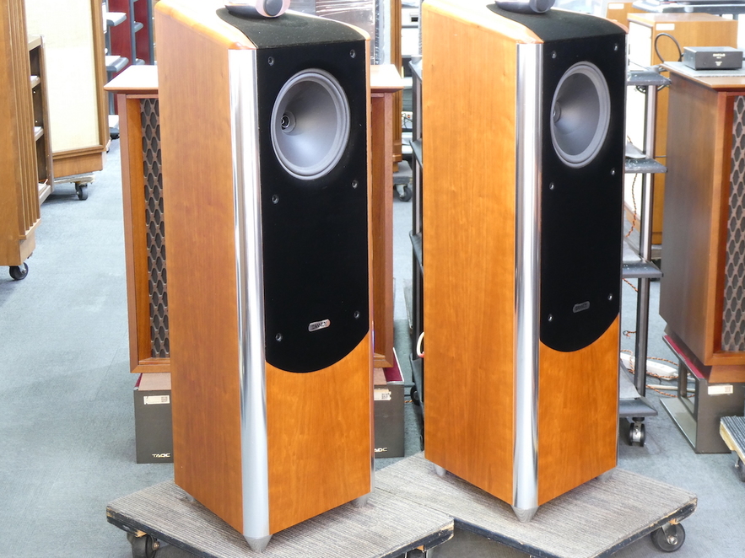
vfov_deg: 23.6
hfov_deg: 31.2
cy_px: 266
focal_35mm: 62
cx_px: 388
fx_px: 1334
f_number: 4.2
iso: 200
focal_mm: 10.3
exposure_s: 1/1.3
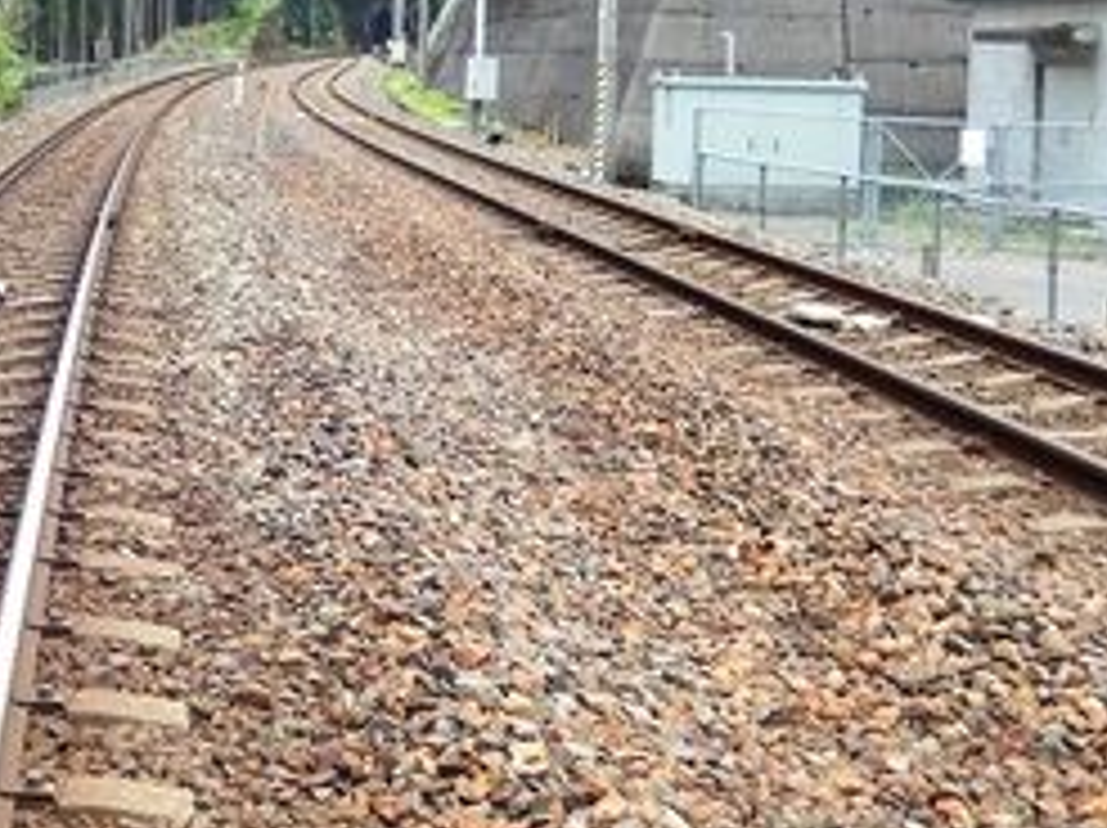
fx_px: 2109
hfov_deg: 28.7
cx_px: 212
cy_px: 146
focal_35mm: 66
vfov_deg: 21.9
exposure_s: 1/250
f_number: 3.4
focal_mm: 4.5
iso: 125
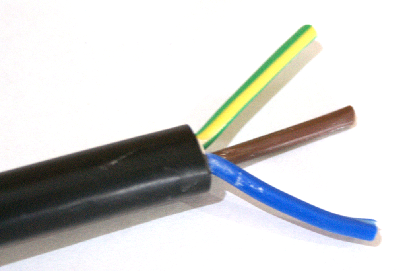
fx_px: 1017
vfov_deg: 15.2
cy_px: 136
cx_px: 204
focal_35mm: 90
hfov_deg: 22.6
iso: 400
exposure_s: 1/30
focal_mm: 60
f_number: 5.6
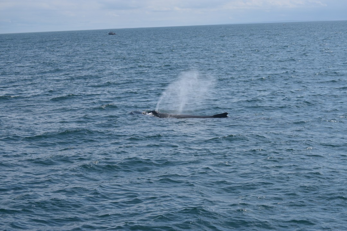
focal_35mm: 82
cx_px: 174
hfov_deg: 24.6
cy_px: 116
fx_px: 795
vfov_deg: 16.6
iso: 200
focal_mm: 55
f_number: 5.6
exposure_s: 1/1600
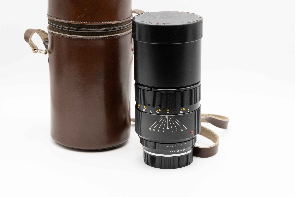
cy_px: 98
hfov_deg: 22.6
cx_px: 148
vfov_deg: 15.2
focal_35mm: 90
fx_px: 737
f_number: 13
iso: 3200
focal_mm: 90
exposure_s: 1/125
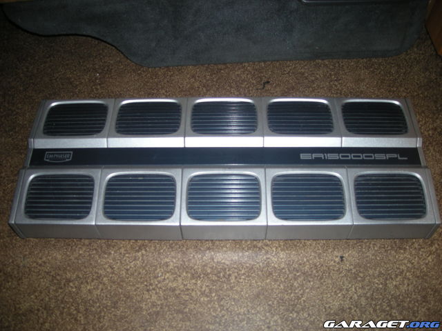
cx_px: 221
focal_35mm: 35
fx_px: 447
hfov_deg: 52.6
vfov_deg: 40.7
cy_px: 166
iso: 50
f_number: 2.8
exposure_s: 1/60
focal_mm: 5.7
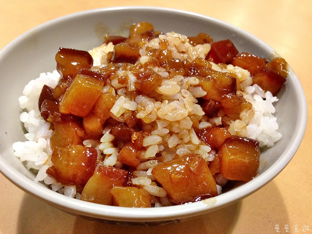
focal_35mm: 33
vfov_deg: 42.9
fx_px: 297
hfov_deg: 55.4
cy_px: 117
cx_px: 156
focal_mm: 4.12
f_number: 2.4
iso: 200
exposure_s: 1/20
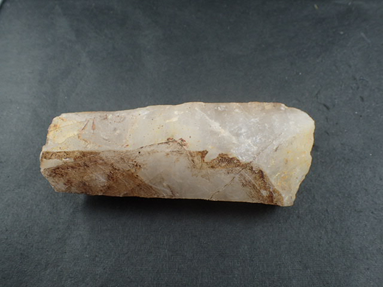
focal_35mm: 32
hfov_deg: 56.8
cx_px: 192
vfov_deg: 44.2
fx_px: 354
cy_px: 144
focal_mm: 5.87
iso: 100
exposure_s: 1/250
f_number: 2.4
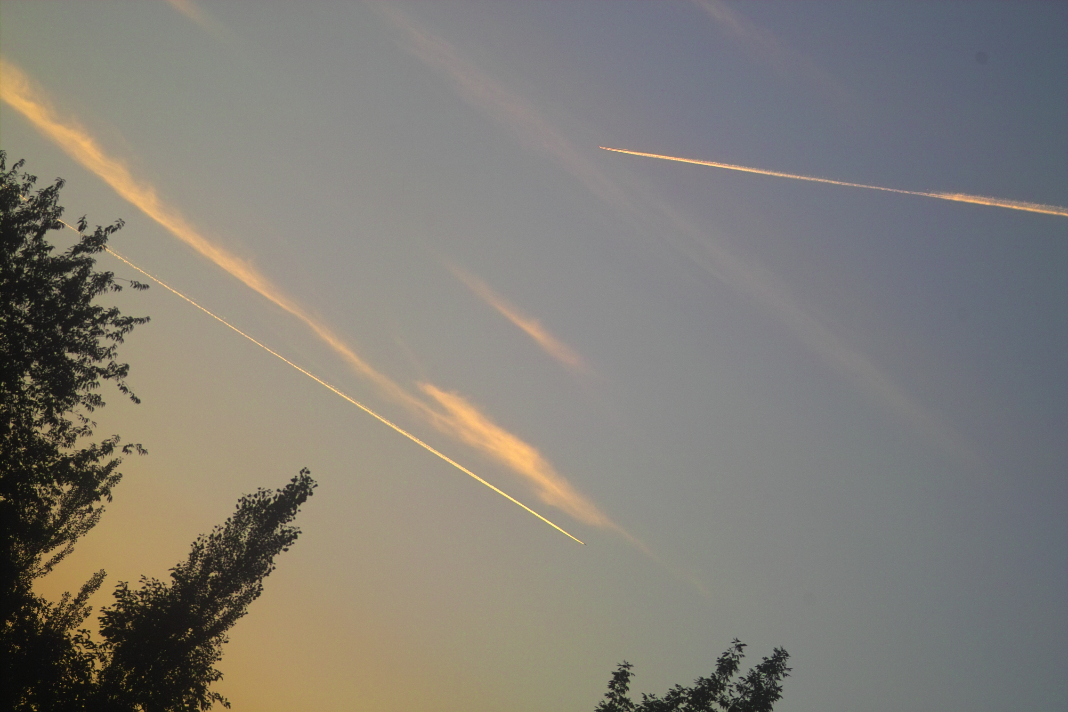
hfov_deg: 11.5
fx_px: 5310
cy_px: 356
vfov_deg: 7.7
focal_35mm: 179
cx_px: 534
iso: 100
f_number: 2.8
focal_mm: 105
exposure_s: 1/350
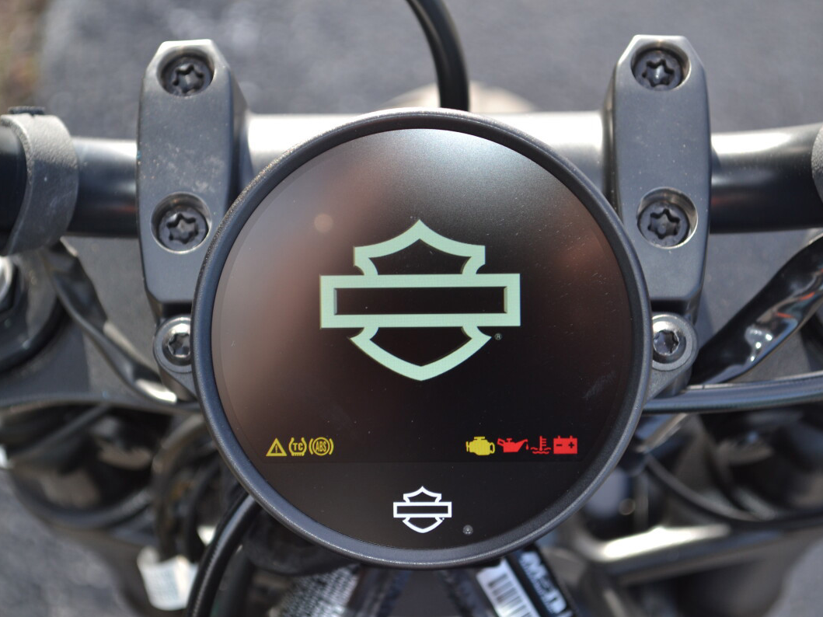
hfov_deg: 23.0
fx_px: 2021
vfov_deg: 17.4
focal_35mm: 85
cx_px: 424
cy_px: 310
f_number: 5.6
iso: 200
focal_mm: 52
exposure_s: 1/125
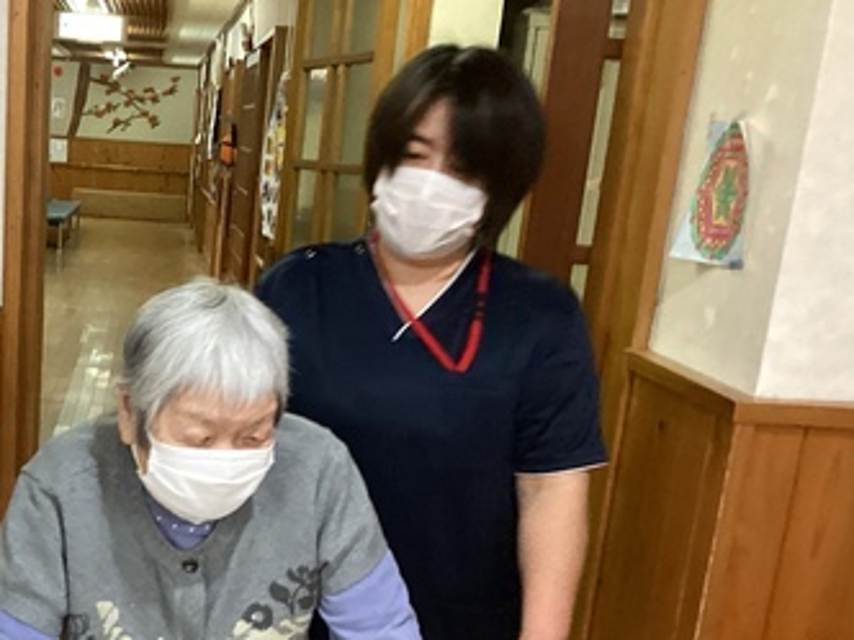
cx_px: 147
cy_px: 550
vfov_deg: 25.5
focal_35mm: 56
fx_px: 1382
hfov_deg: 33.2
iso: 320
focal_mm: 3.3
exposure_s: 1/40
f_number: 2.4
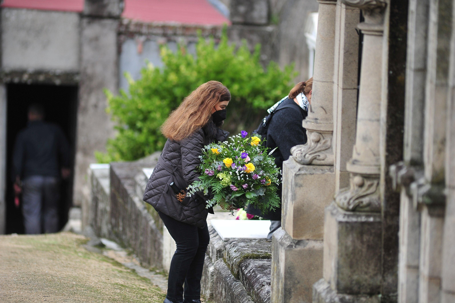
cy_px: 152
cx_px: 228
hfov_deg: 6.9
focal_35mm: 300
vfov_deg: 4.6
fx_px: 3790
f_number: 2.8
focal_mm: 300
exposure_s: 1/1250
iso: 500
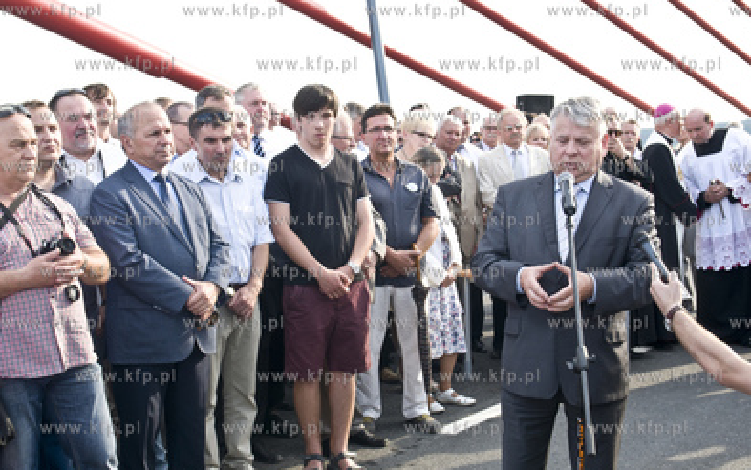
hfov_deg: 36.3
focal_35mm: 56
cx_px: 375
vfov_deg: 23.2
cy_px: 245
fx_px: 1147
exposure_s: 1/80
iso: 250
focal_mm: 36
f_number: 7.1
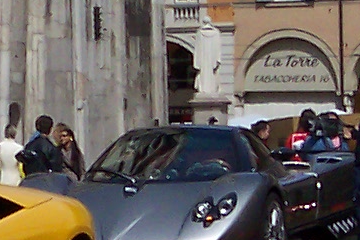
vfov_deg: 4.8
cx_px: 60
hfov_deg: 7.3
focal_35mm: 283
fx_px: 2830
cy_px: -16
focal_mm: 8
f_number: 4.8
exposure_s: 1/1000
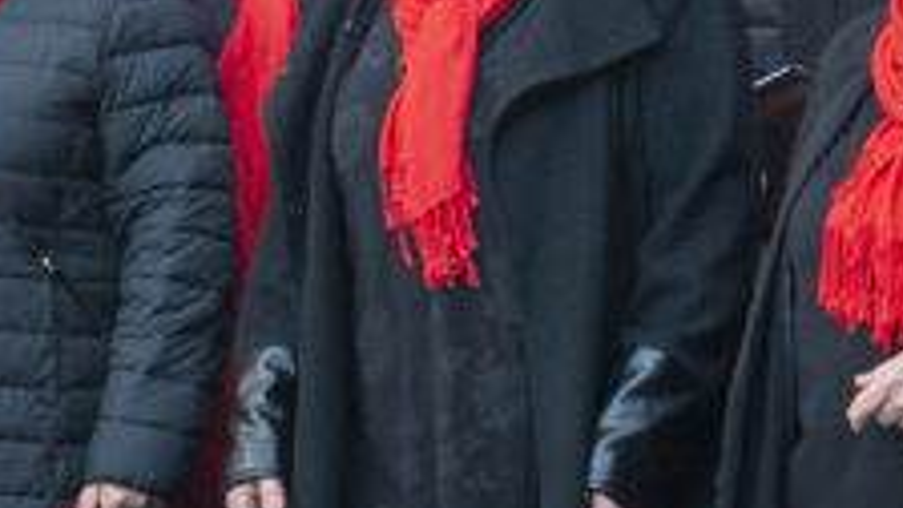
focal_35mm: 277
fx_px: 6632
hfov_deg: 7.8
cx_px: 351
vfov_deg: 4.4
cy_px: -123
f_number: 6.3
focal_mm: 58
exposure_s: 1/160
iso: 640
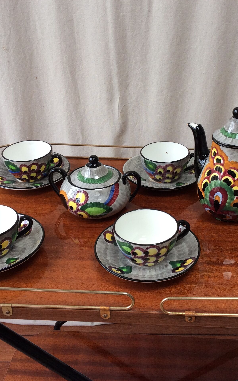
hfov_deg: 27.9
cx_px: 152
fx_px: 477
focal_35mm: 46
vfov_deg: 43.5
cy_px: 191
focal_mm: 3.3
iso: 32
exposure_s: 1/104
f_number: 2.4
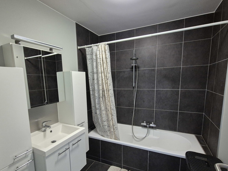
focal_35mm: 17
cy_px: 96
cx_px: 102
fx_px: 112
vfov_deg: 74.4
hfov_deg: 90.7
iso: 800
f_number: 2.2
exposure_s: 1/50
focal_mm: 2.2
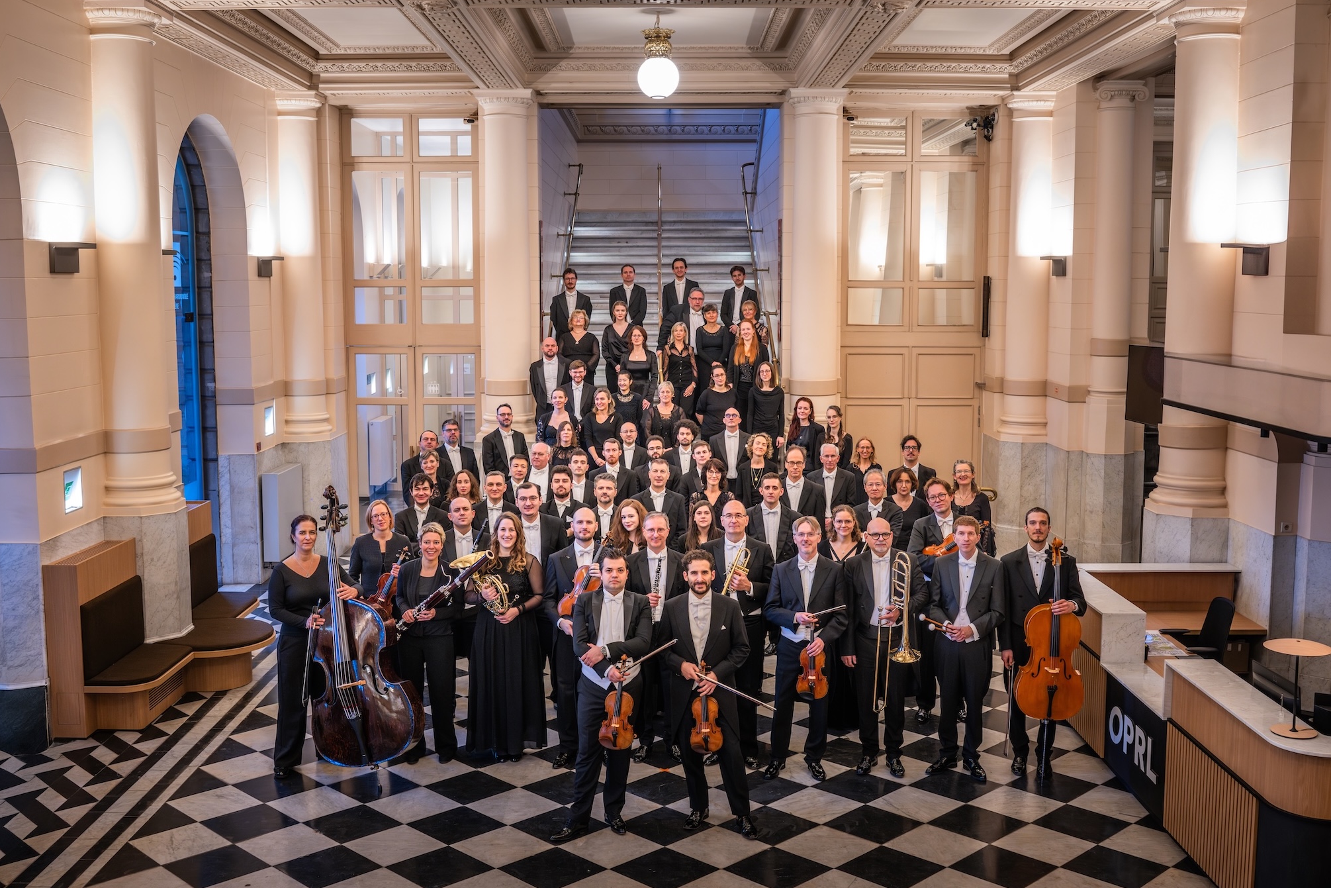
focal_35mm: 37
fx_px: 1368
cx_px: 646
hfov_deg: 51.9
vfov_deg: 35.9
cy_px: 436
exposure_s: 1/50
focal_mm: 35
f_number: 6.3
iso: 1600
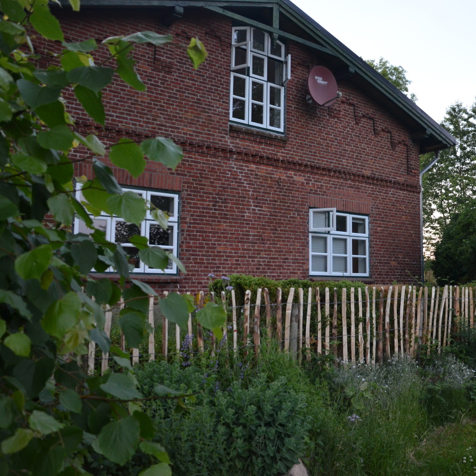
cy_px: 239
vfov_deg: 47.2
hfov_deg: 46.0
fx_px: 545
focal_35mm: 35
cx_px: 340
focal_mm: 18
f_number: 3.5
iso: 800
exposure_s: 1/40
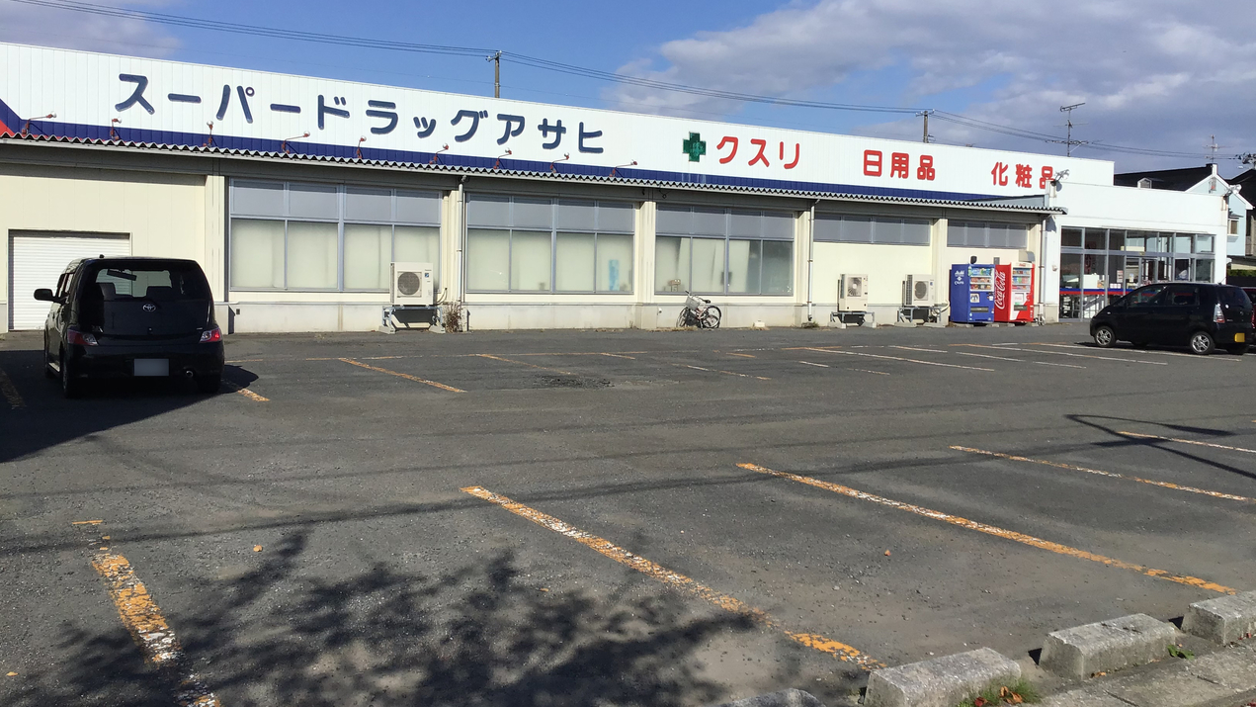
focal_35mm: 34
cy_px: 308
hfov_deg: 58.0
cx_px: 631
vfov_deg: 34.6
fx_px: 1132
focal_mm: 3.3
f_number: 2.4
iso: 25
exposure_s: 1/2717
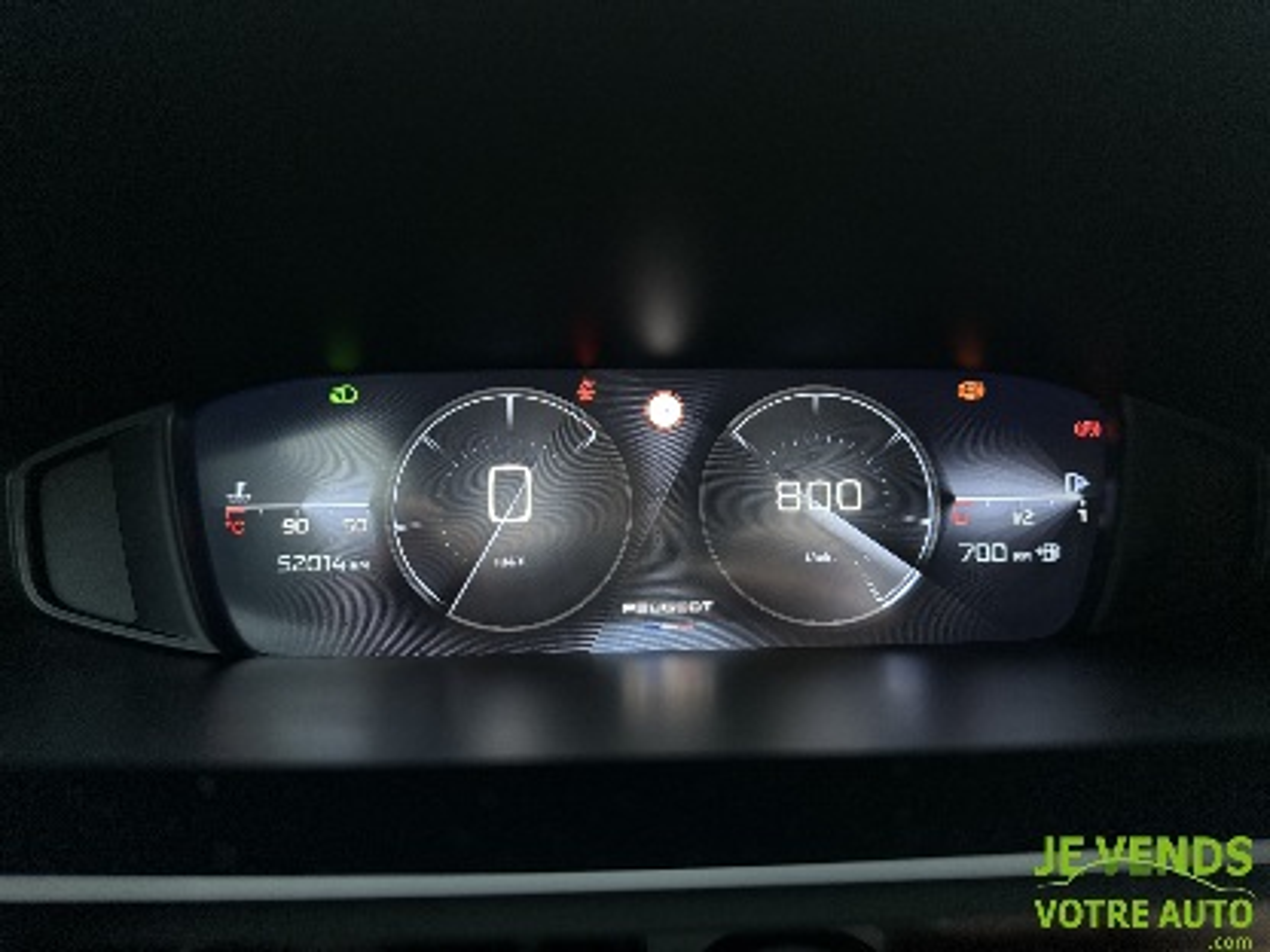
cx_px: 635
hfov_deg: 71.6
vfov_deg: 56.8
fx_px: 881
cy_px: 476
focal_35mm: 24
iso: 800
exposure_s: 1/55
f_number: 1.78
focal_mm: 6.76
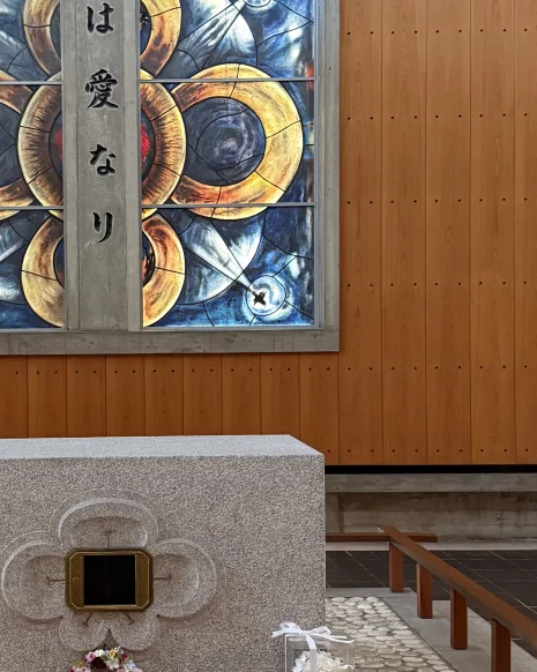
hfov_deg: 25.8
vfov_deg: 32.5
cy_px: 352
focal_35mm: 58
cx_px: 114
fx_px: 1153
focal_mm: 6.76
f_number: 1.78
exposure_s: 1/60
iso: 500
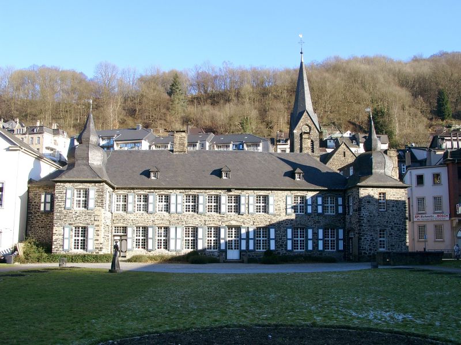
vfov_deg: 41.8
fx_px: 453
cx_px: 230
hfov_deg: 54.0
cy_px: 172
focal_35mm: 34
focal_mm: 7.13
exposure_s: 1/239
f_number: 4
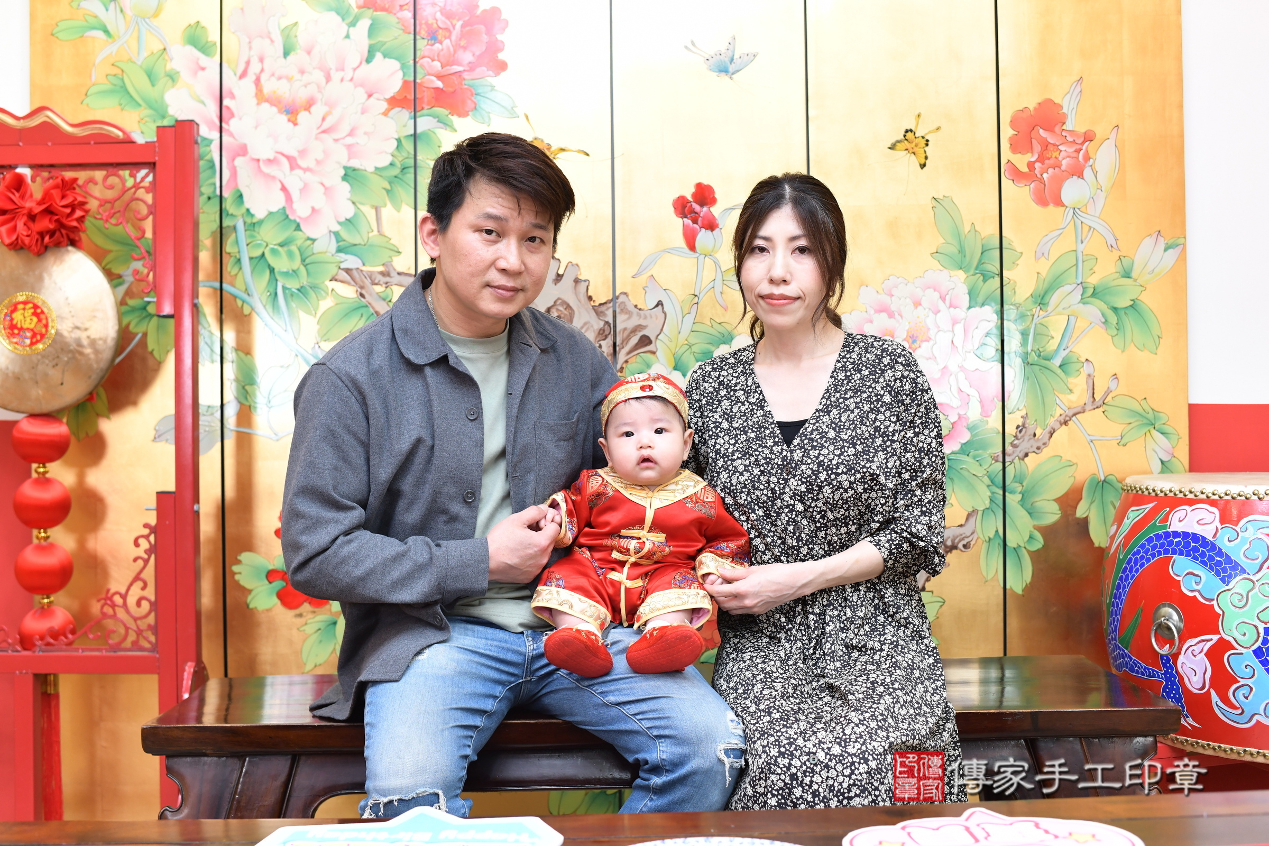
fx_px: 1234
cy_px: 423
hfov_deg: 54.4
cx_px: 634
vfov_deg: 37.9
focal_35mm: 35
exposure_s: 1/200
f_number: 4.5
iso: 1000
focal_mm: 35
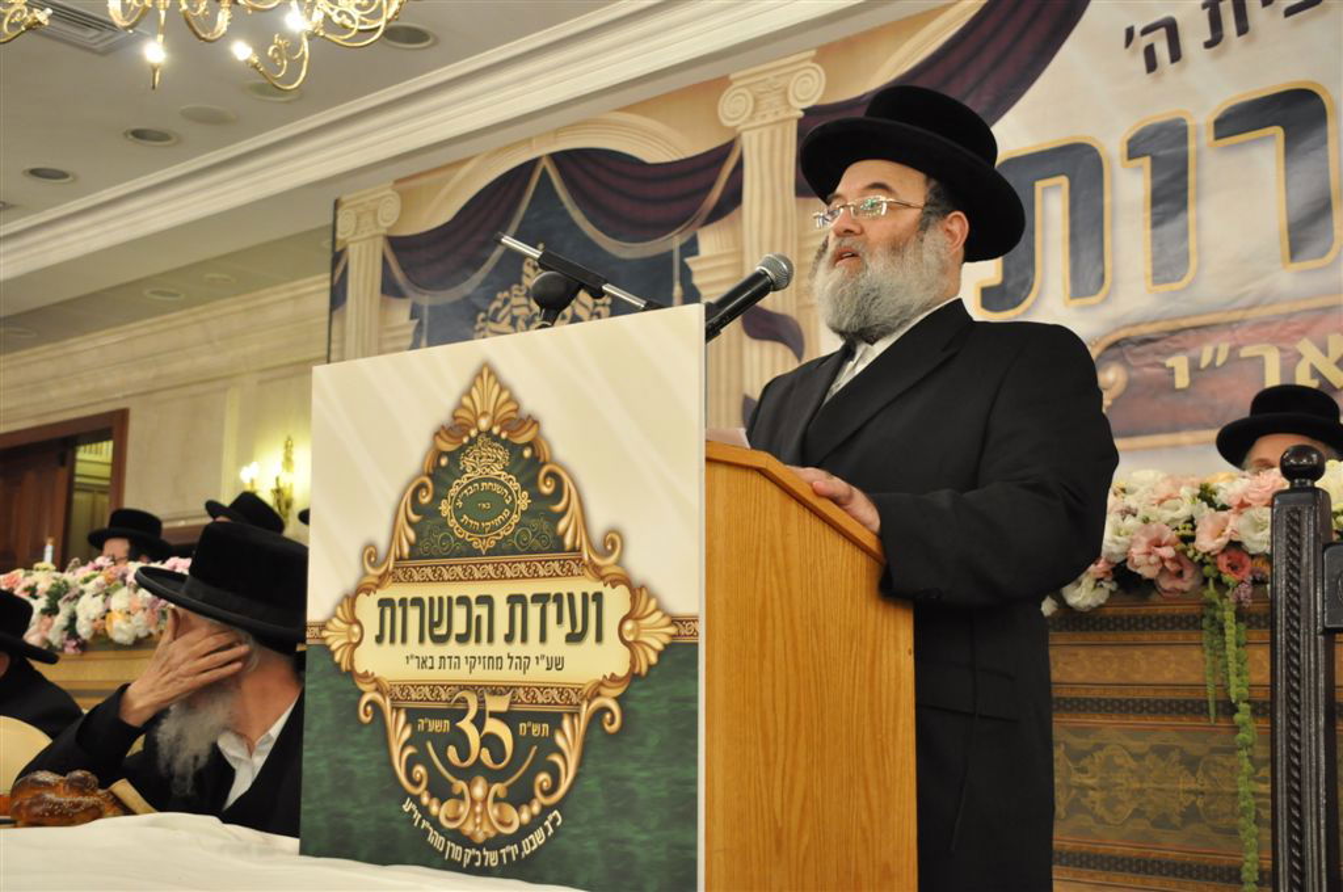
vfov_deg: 29.8
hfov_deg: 43.7
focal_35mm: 45
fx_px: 1677
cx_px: 672
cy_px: 446
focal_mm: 30
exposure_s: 1/80
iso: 1250
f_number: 4.2
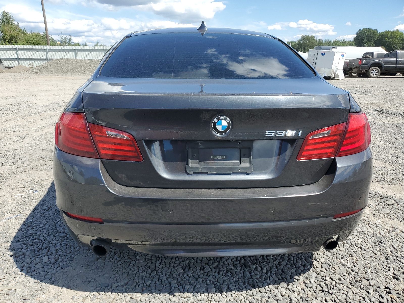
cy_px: 152
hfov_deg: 67.3
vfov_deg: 53.1
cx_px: 202
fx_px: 303
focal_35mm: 26
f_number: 1.5
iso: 50
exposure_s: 1/2500
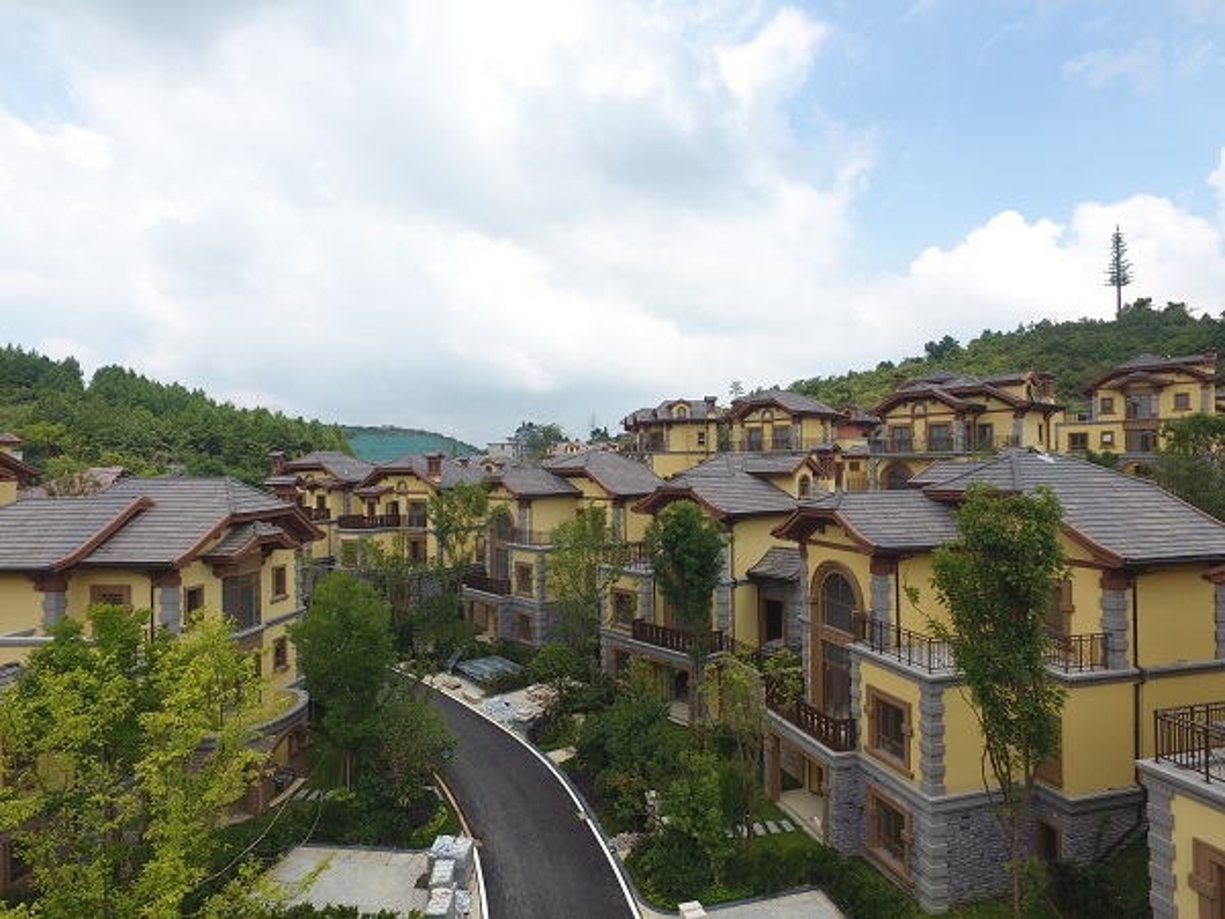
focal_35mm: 20
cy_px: 460
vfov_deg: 66.0
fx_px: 708
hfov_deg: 81.7
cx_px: 612
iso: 100
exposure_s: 1/622
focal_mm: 3.61
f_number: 2.8
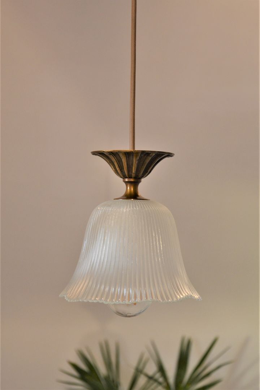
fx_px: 780
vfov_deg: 28.1
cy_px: 195
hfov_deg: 18.9
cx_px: 130
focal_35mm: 72
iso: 640
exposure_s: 1/60
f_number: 4.8
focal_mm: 48
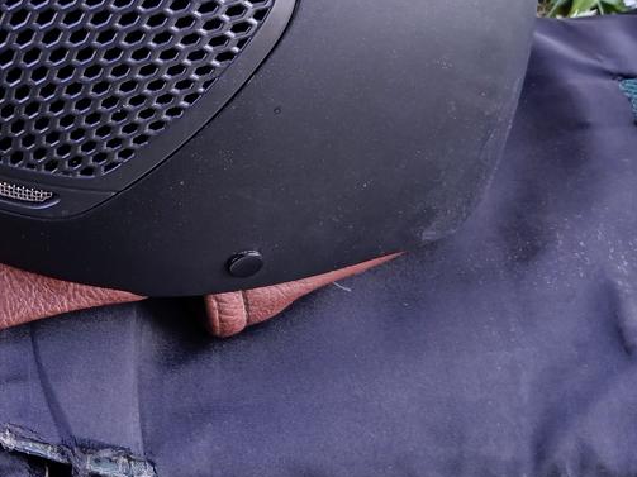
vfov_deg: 22.4
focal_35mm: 62
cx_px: 162
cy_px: -40
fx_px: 1141
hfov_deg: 30.7
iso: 40
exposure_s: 1/50
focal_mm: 3.98
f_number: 1.8
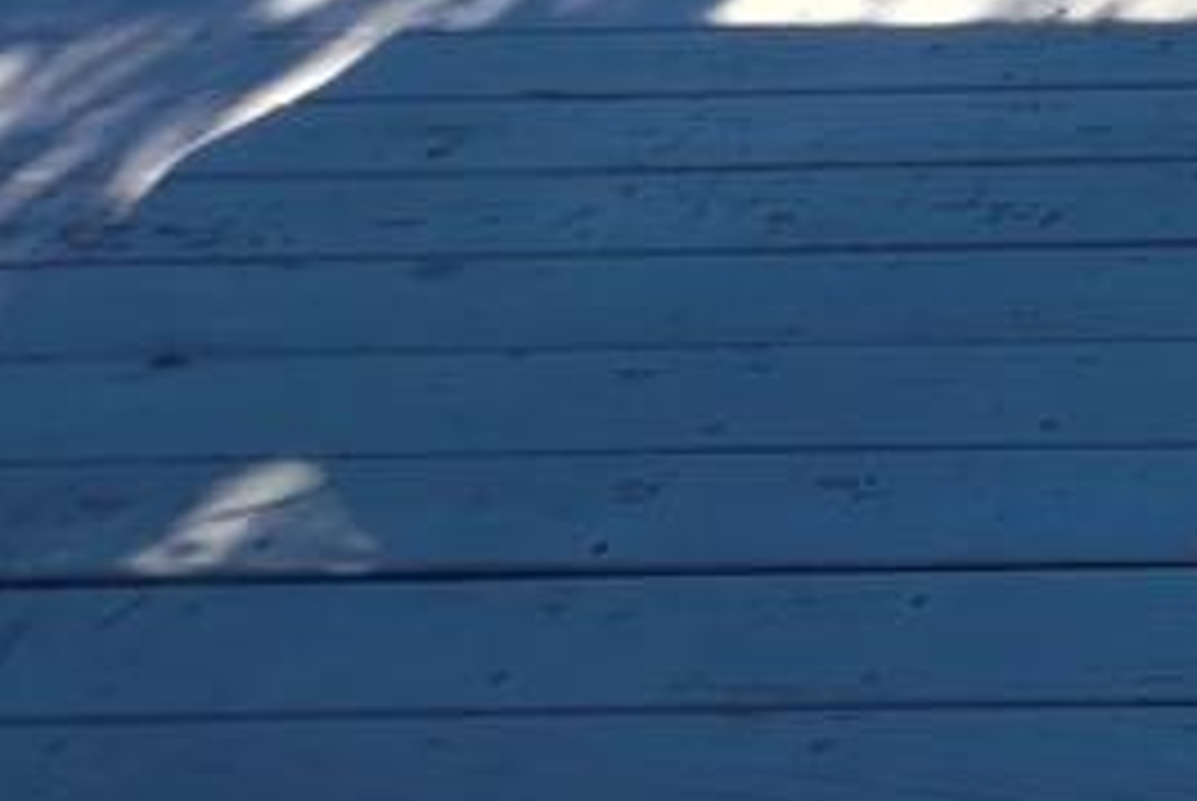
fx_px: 1731
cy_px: -738
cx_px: 2156
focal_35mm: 52
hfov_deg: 22.3
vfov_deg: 18.5
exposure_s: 1/1357
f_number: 1.8
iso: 32
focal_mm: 1.57
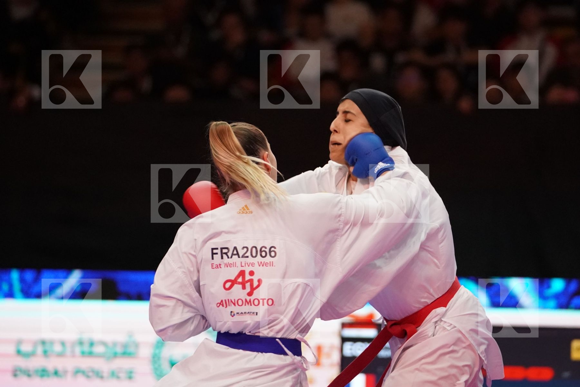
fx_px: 3818
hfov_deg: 8.7
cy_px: 194
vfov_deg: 5.8
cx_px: 290
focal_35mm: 237
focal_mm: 158
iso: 6400
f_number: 2.8
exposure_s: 1/1000
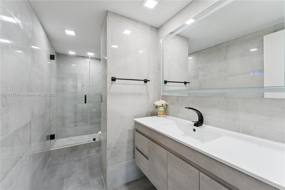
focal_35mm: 14
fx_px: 111
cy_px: 95
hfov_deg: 104.3
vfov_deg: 81.2
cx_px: 142
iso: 320
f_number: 9
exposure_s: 1/20
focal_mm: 14
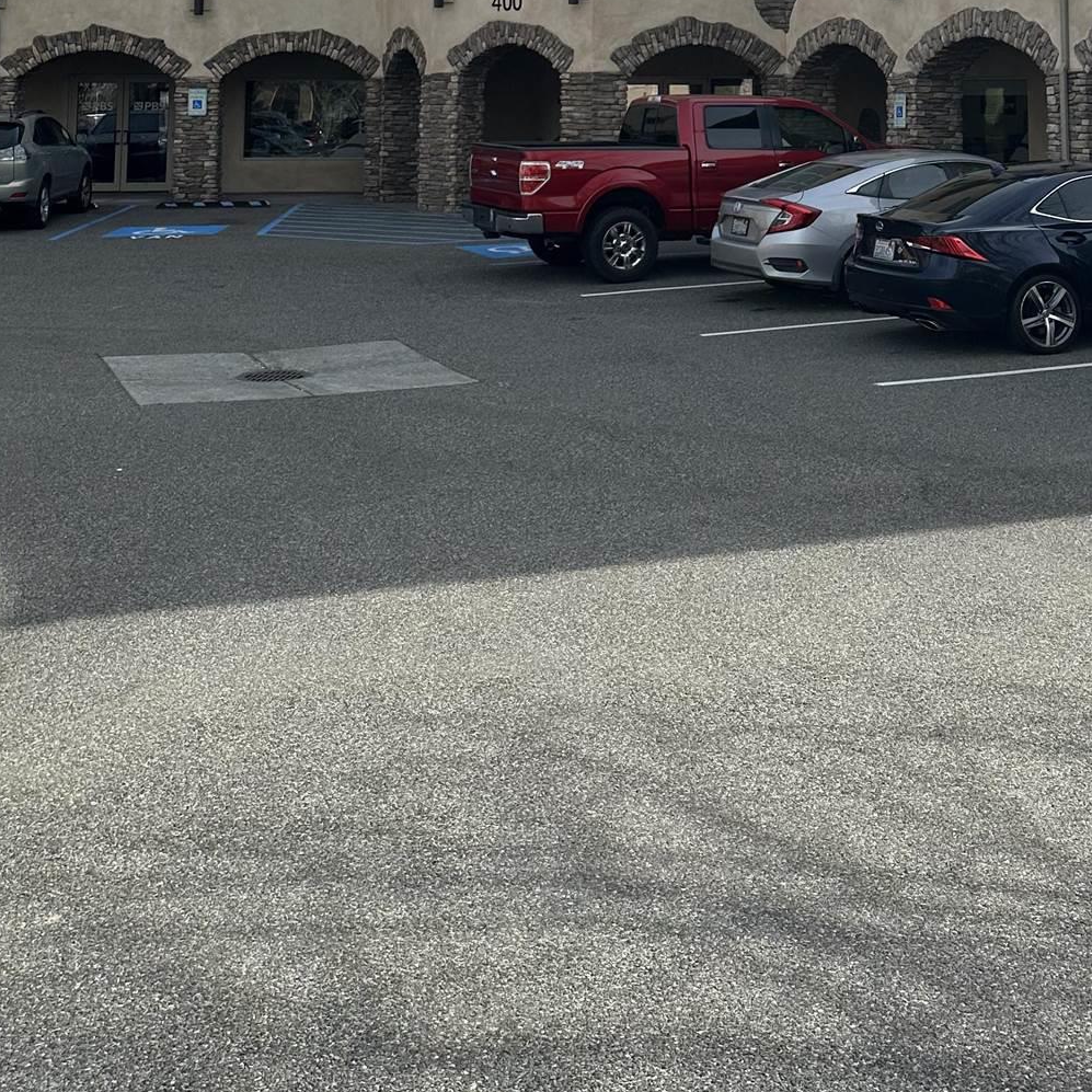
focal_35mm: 49
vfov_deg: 31.3
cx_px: 604
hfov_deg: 34.6
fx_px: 1749
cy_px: -67
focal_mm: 6.86
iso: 80
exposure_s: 1/4545
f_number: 1.78
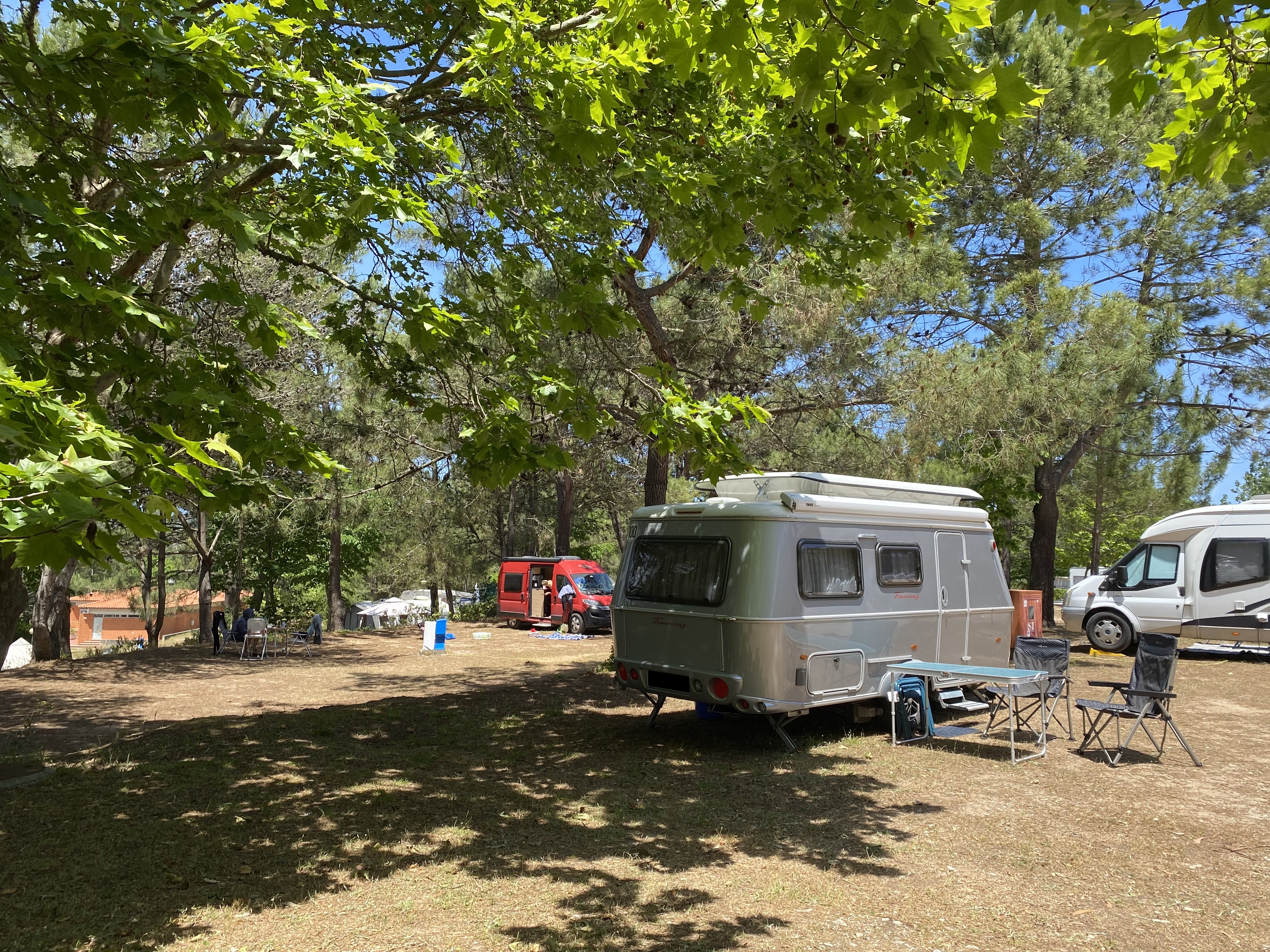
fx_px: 954
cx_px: 635
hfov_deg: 67.3
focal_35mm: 26
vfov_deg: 53.1
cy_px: 476
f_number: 1.8
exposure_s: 1/898
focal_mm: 4.25
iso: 32
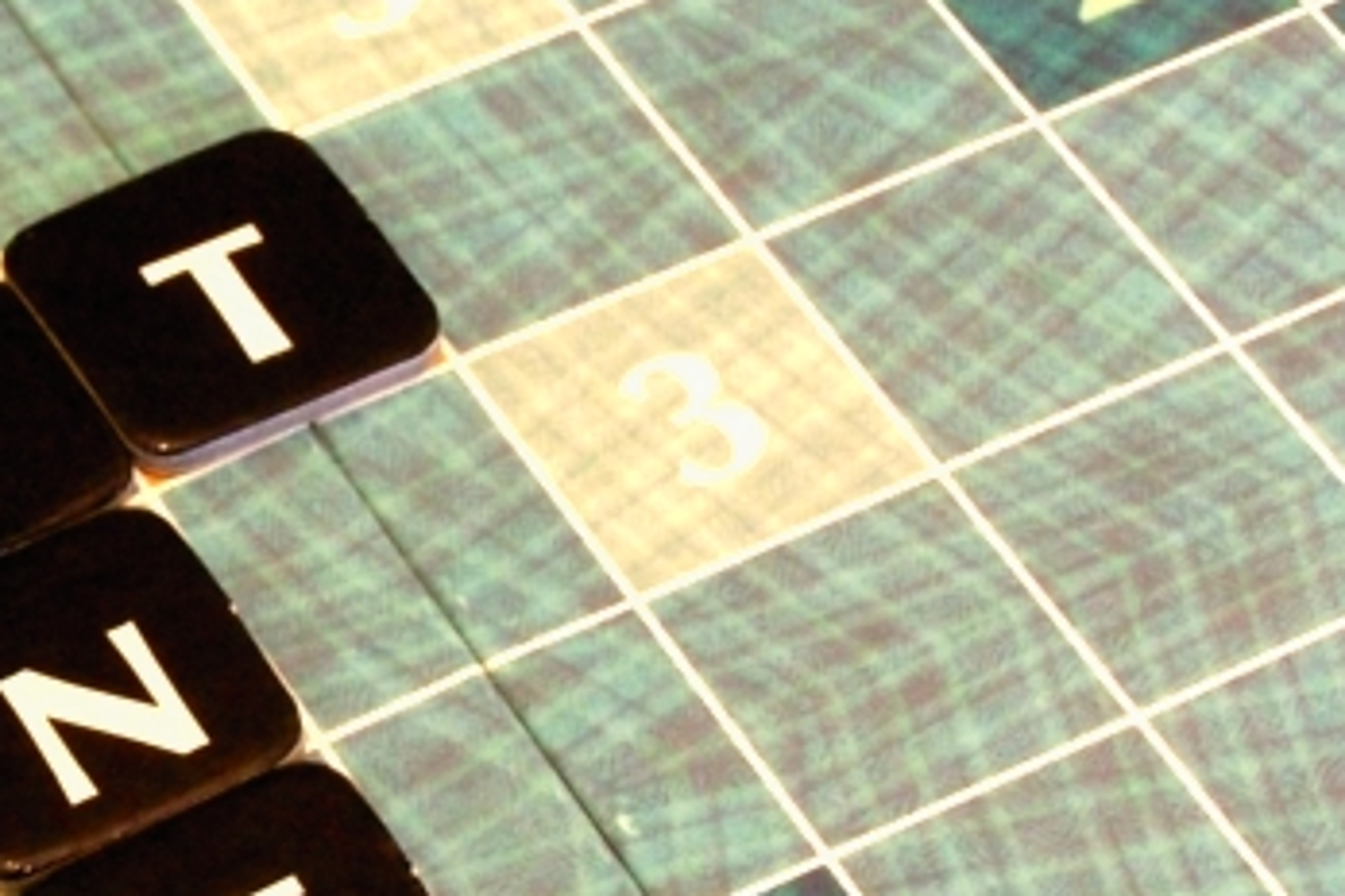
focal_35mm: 160
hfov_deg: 12.6
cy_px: 510
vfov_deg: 8.6
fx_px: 5977
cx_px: -186
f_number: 5
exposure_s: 1/2
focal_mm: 11.1
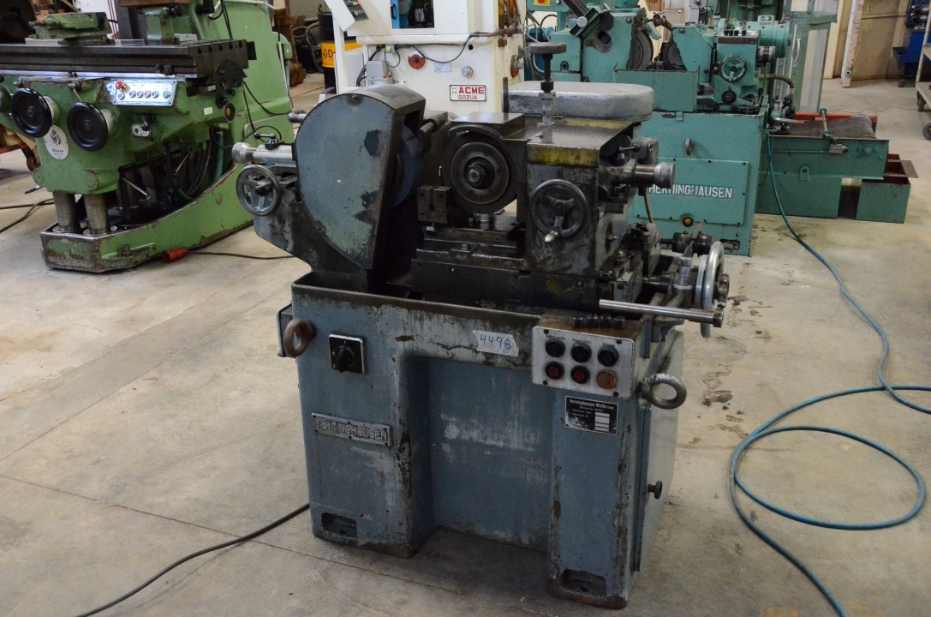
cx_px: 466
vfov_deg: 39.8
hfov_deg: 57.3
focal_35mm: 33
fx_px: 852
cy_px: 308
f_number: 5
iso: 6400
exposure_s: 1/100
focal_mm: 22
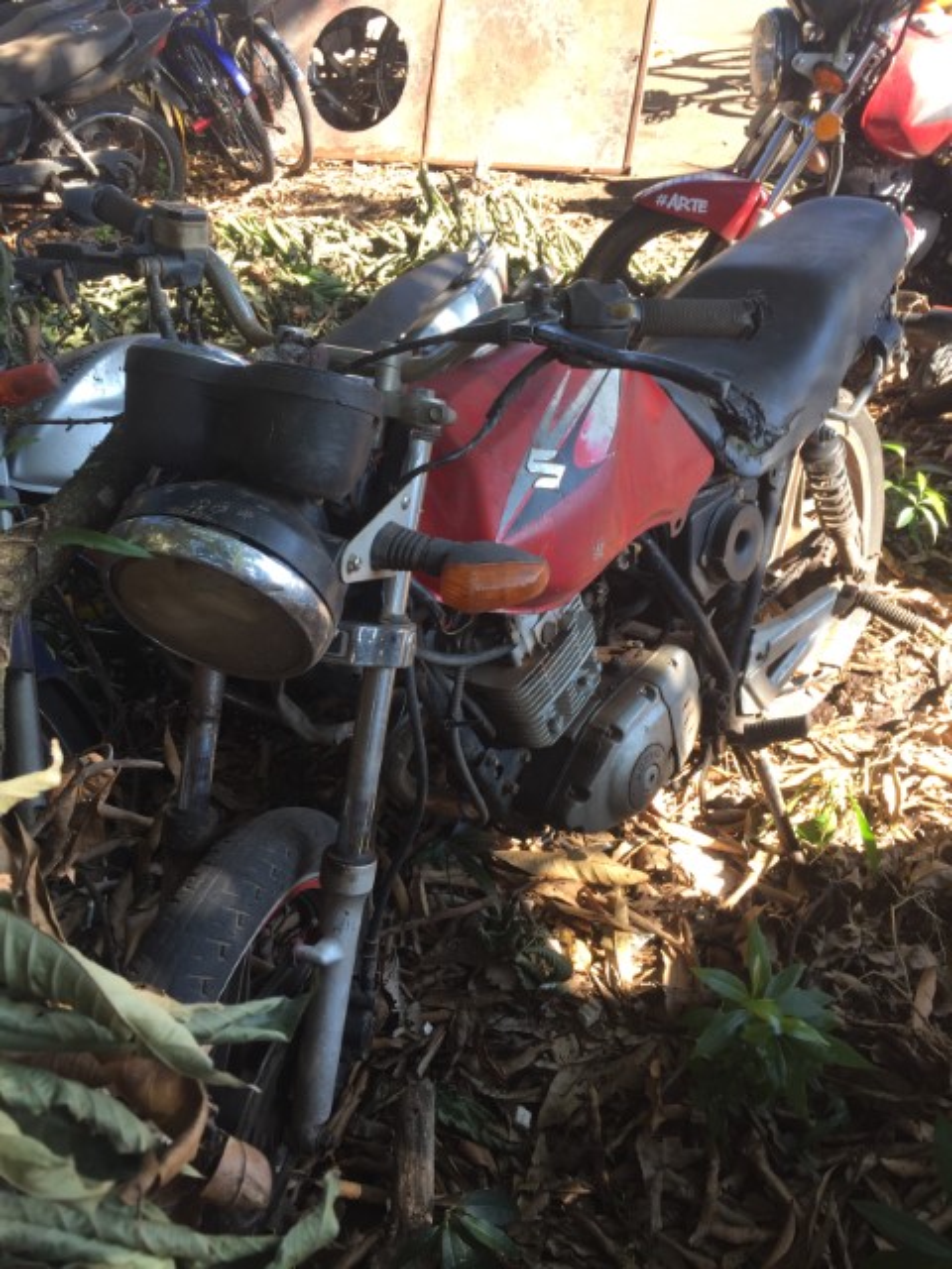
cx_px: 476
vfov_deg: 61.7
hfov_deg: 48.2
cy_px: 634
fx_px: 1063
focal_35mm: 29
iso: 32
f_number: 2.2
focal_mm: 4.15
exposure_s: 1/137
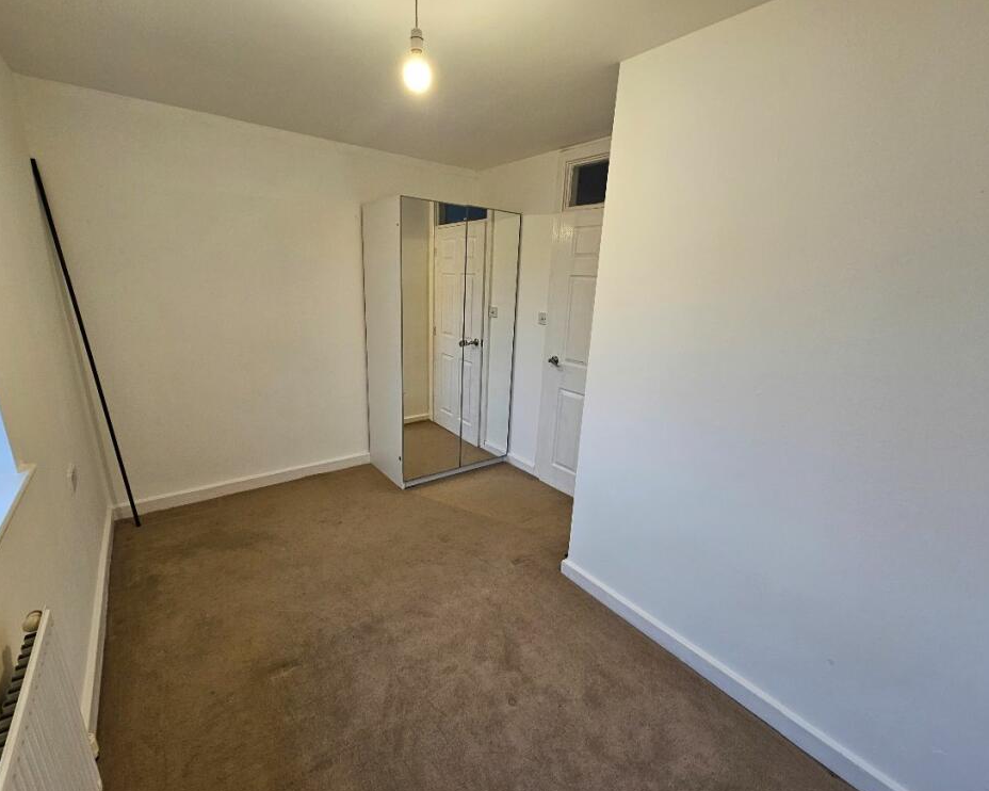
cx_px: 489
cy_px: 405
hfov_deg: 100.7
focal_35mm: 14
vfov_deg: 87.9
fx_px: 410
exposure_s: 1/50
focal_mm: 2.2
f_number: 2.2
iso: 200
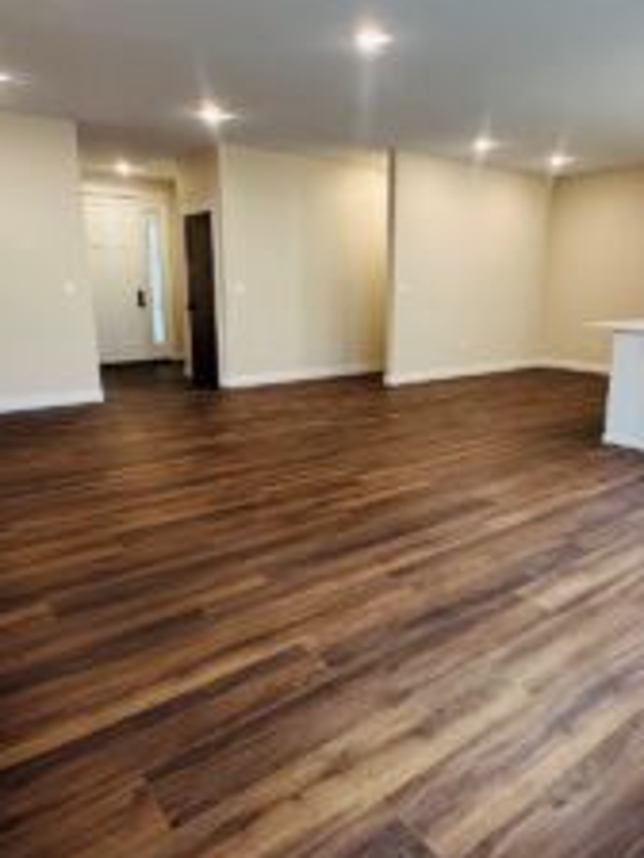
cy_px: 425
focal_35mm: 25
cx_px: 368
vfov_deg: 69.4
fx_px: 620
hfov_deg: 54.7
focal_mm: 2.22
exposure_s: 1/60
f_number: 2.2
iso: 160
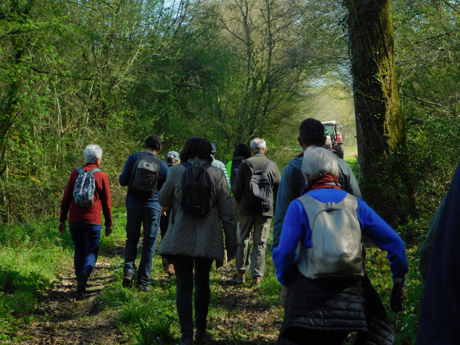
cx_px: 230
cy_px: 172
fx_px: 1528
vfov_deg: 12.9
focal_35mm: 115
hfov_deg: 17.1
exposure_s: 1/200
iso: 125
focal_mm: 20.3
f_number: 4.8
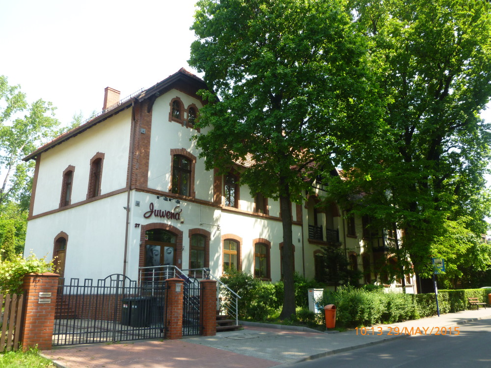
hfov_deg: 63.4
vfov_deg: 49.7
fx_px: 397
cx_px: 246
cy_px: 184
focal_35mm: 28
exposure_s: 1/200
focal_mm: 5
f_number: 3.3
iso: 100
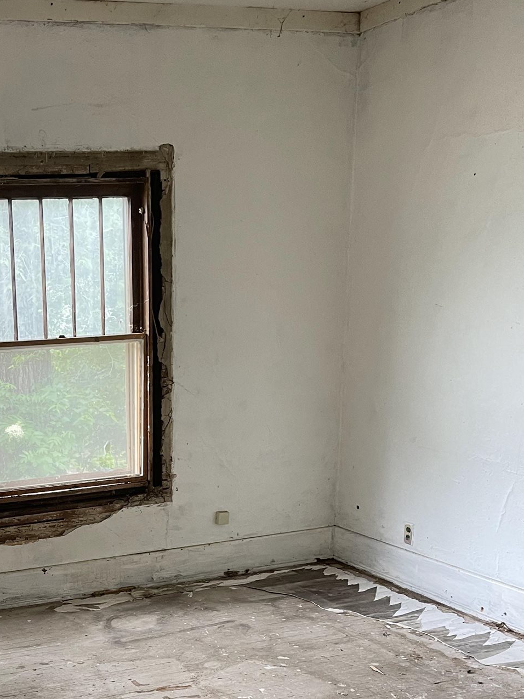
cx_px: 56
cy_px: 559
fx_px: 949
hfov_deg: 29.6
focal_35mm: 47
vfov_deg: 38.9
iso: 125
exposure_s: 1/76
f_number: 1.6
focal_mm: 5.1
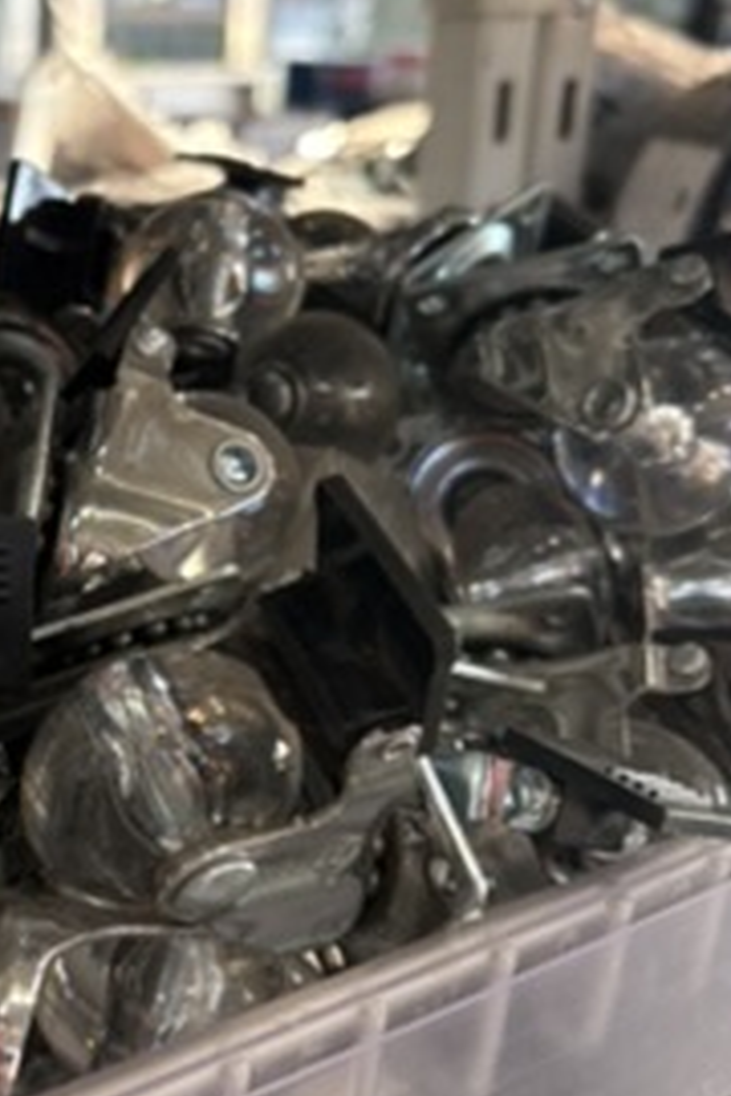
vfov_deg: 41.0
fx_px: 1462
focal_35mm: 48
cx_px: 37
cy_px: 447
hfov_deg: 26.8
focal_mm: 5.96
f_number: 1.6
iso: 125
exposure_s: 1/73
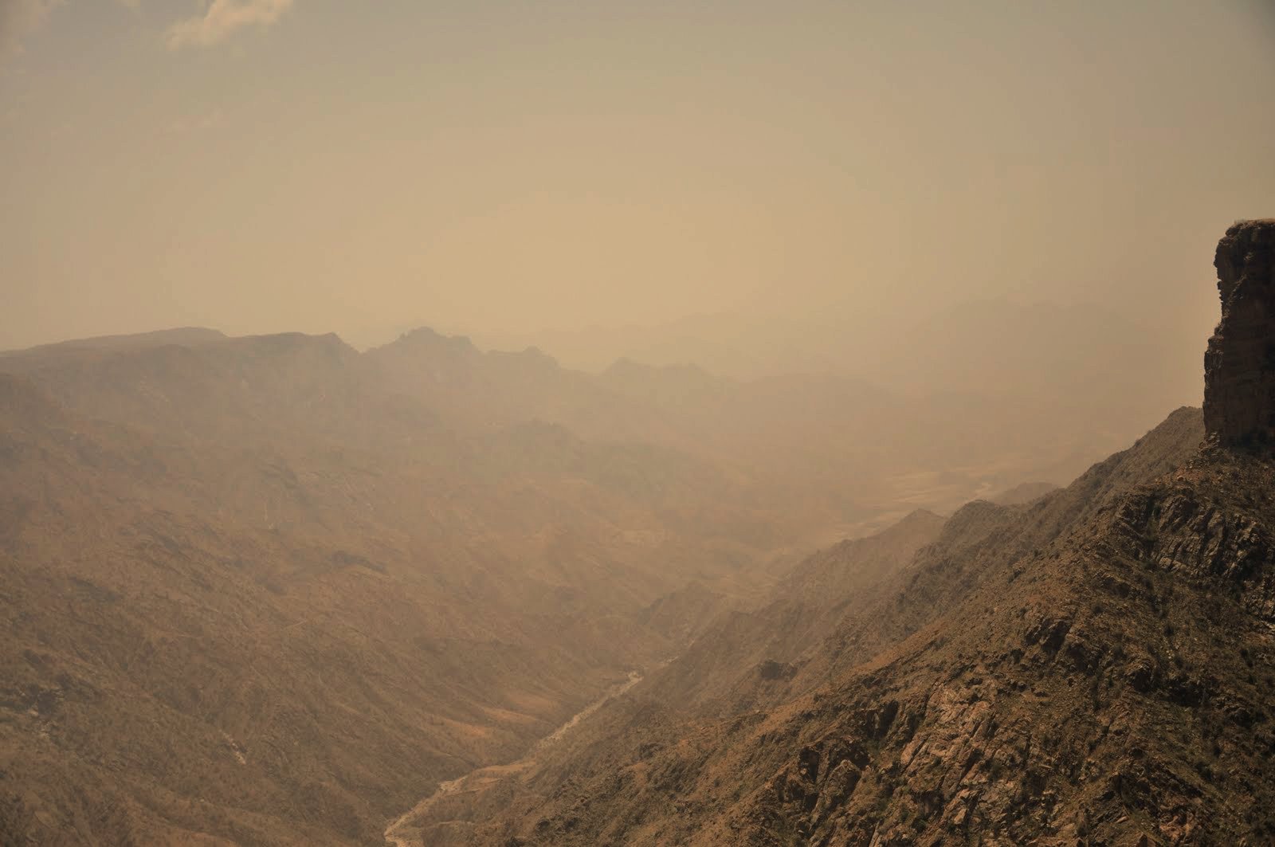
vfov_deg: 31.8
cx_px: 638
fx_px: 1486
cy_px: 424
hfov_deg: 46.4
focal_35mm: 42
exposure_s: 1/2000
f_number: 4
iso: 200
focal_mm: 28
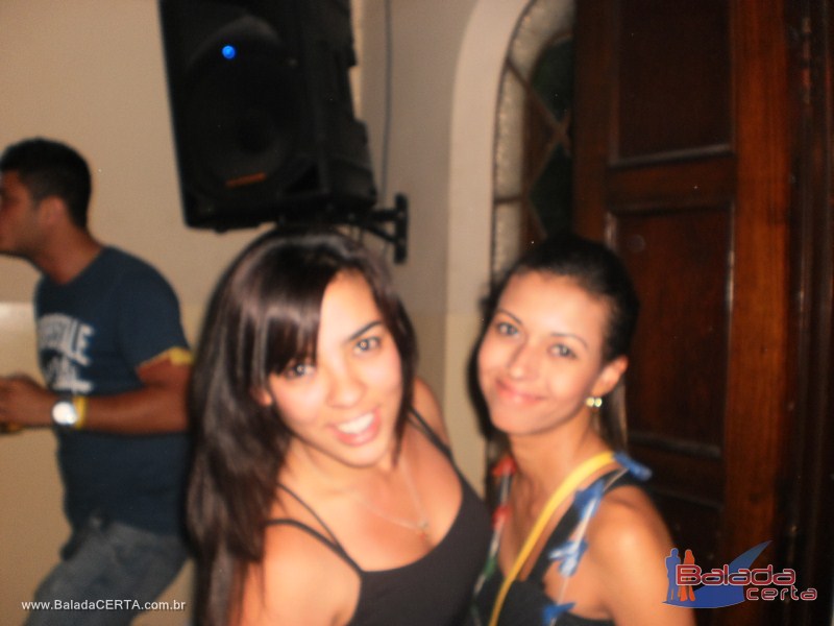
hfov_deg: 51.4
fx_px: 867
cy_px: 313
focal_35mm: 36
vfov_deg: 39.7
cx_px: 417
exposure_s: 1/30
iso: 125
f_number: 3.1
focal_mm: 6.3
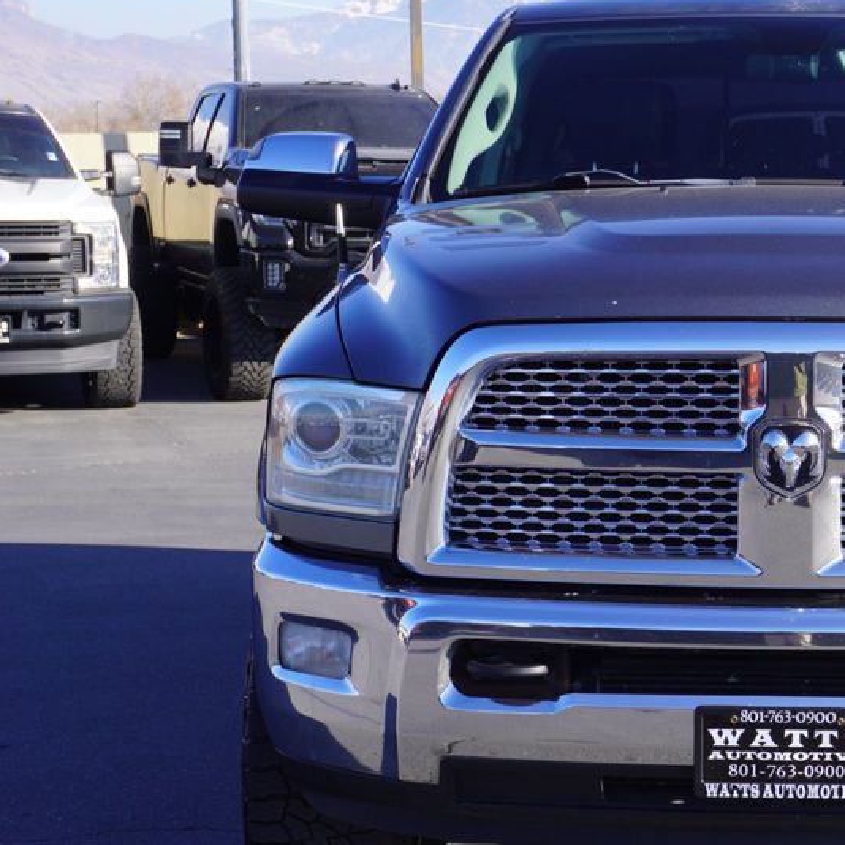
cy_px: 475
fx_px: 2568
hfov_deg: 18.4
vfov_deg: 18.7
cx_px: 756
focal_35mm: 93
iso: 100
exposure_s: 1/100
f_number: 9
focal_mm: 38
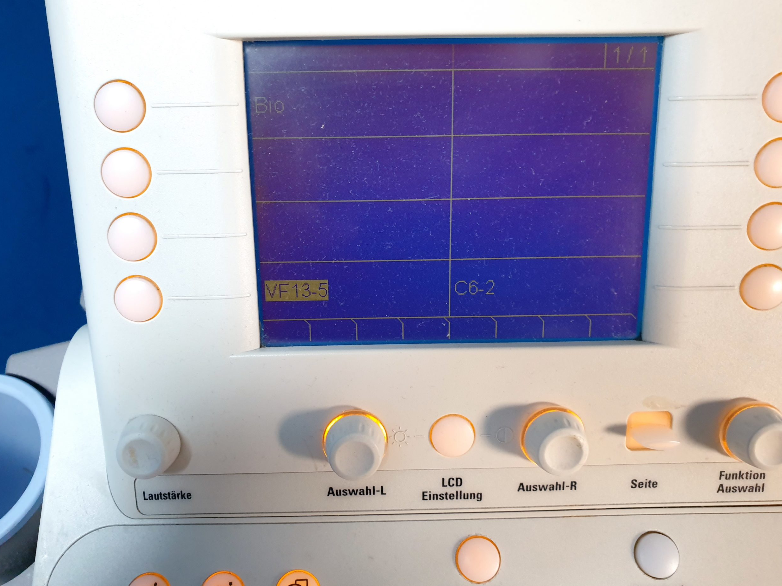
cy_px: 299
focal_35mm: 27
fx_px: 610
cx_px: 383
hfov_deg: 65.3
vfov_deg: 51.4
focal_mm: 4.3
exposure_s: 1/50
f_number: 2.4
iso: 320
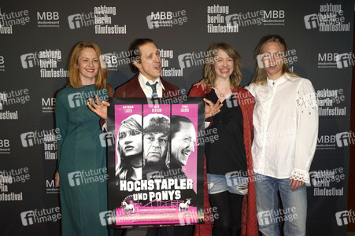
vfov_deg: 33.4
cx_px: 178
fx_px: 394
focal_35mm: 40
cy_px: 118
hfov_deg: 48.5
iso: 320
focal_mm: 40
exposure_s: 1/200
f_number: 5.6
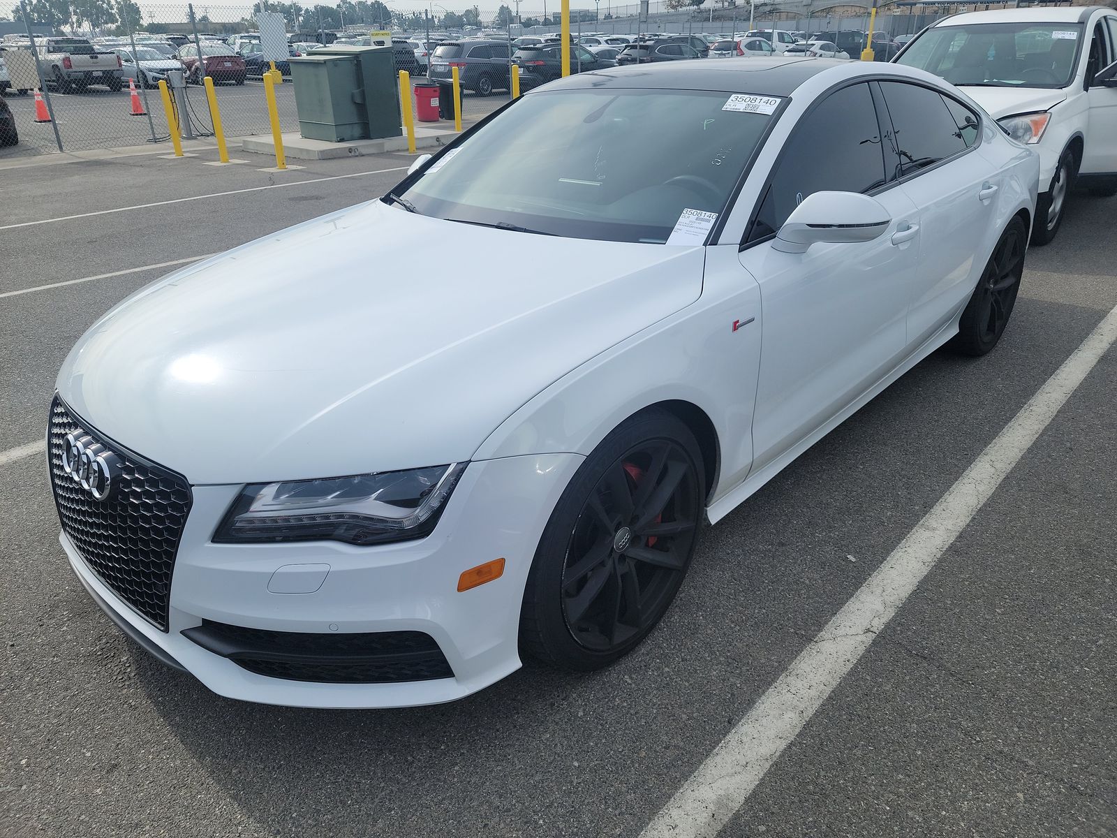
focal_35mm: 24
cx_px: 558
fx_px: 774
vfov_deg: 56.8
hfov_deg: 71.6
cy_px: 419
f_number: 1.8
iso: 50
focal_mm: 6.7
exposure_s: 1/829
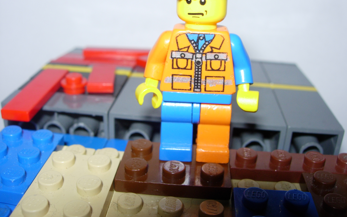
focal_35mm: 41
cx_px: 176
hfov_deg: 48.2
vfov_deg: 31.2
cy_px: 85
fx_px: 388
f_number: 4.8
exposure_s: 1/64
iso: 79
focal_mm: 7.8
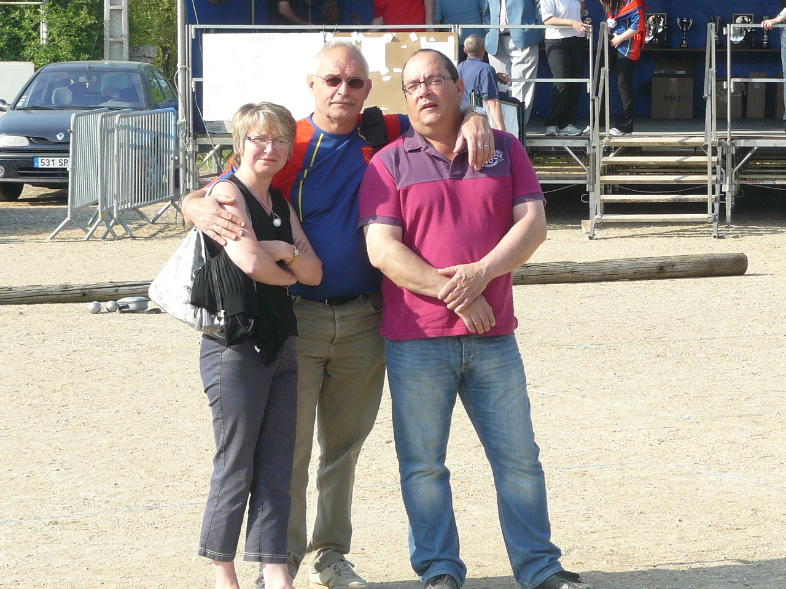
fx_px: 3179
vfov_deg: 10.6
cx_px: 393
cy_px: 294
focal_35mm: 140
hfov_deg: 14.1
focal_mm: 15.5
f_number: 5
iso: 100
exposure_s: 1/250
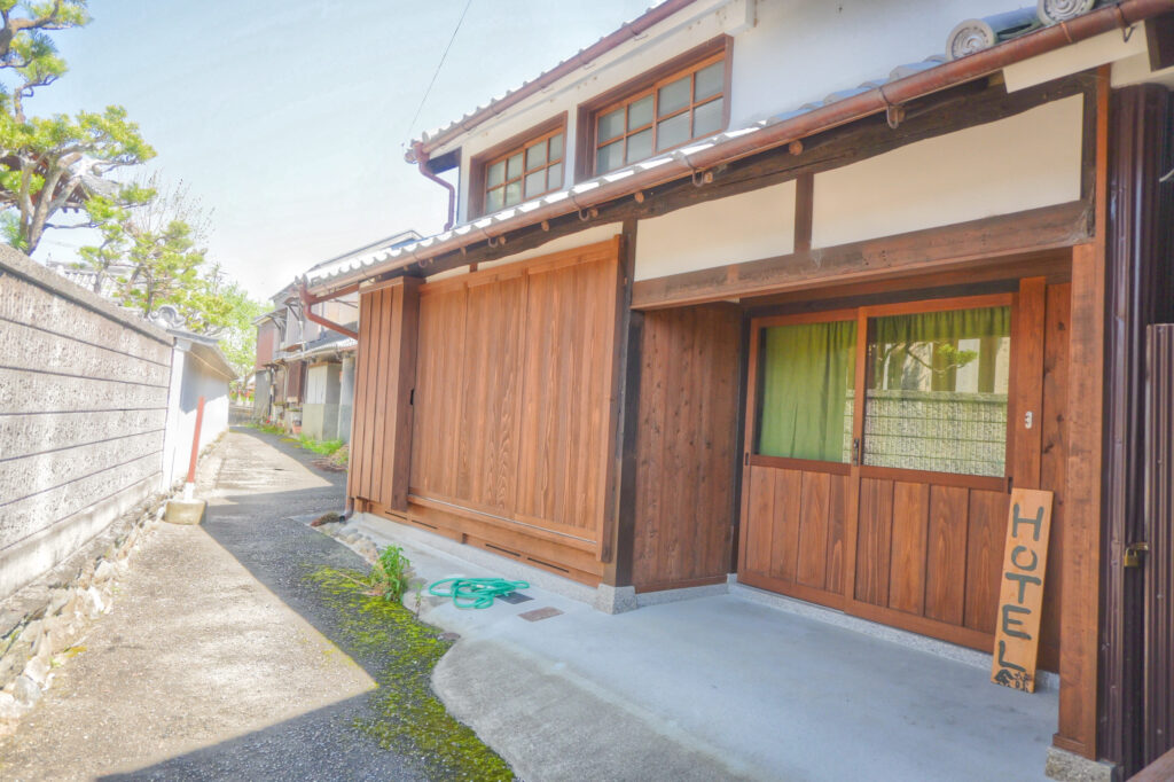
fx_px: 782
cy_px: 391
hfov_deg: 73.8
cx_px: 587
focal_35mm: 24
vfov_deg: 53.1
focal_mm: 16
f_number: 3.5
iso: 200
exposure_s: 1/400
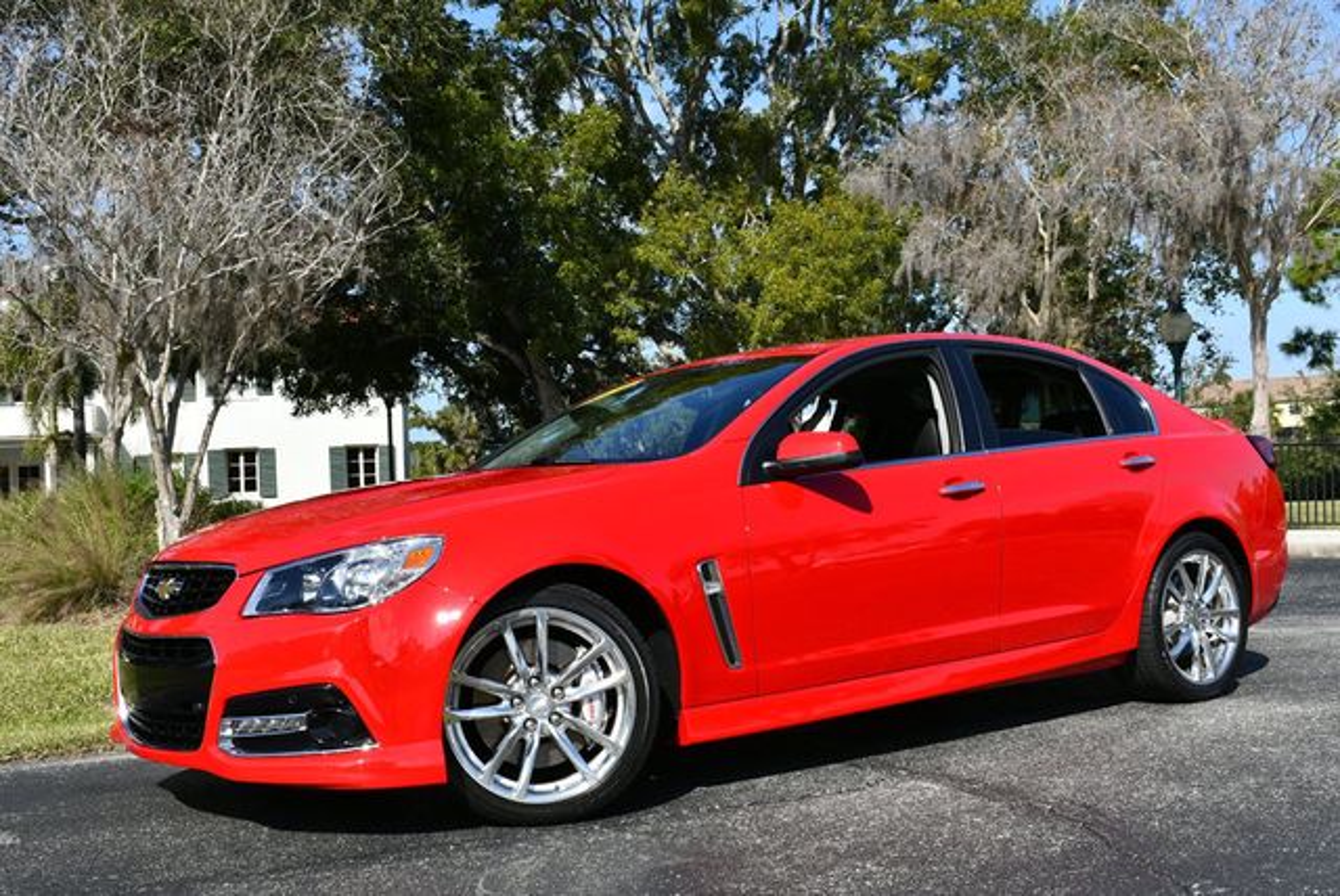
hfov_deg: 46.4
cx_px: 670
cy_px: 448
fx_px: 1565
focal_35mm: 42
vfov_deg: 32.0
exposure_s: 1/320
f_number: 9
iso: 100
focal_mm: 21
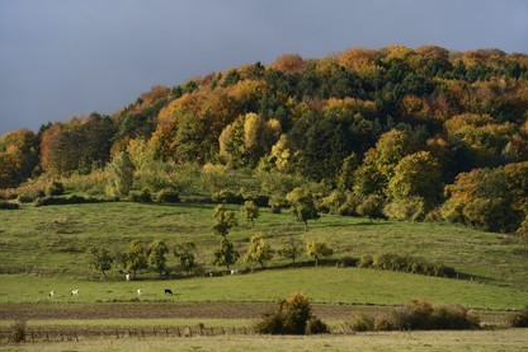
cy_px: 177
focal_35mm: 202
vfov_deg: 6.8
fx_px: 2961
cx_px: 264
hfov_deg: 10.2
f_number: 8
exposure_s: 1/400
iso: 400
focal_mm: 200
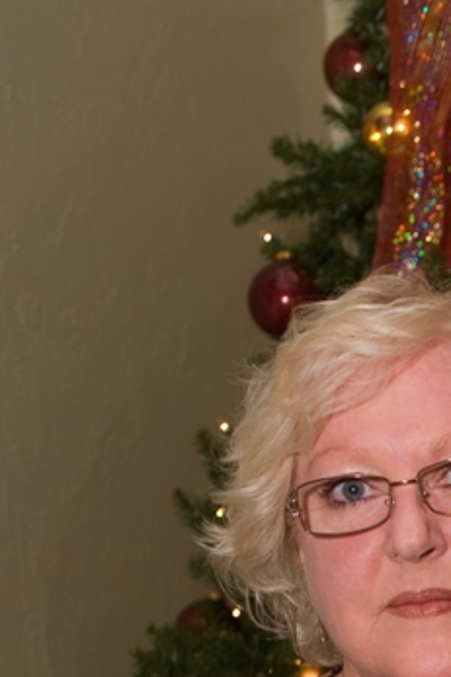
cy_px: 956
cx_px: 612
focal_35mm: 118
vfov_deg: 16.1
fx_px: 2219
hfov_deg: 11.3
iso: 200
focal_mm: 40
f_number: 5
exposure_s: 1/60
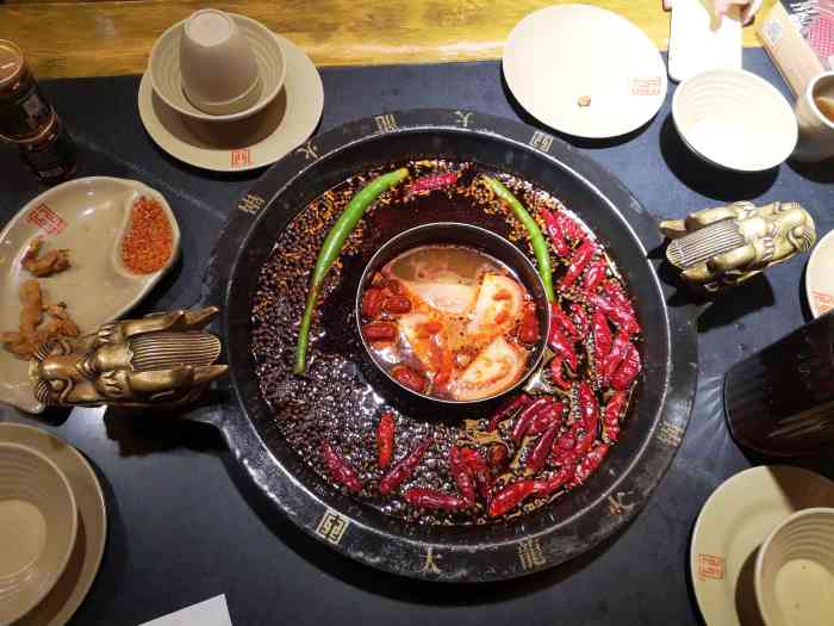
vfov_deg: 51.4
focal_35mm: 27
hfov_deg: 65.3
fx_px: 651
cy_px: 313
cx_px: 417
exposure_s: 1/100
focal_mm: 3.95
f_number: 1.8
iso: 250
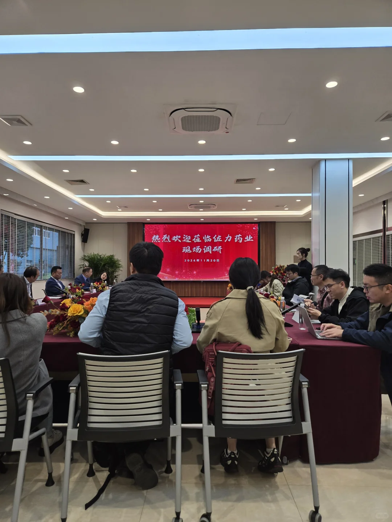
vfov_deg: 73.9
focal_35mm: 23
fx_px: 347
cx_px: 196
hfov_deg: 58.9
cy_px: 261
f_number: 1.8
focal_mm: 5.4
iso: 80
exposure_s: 1/100
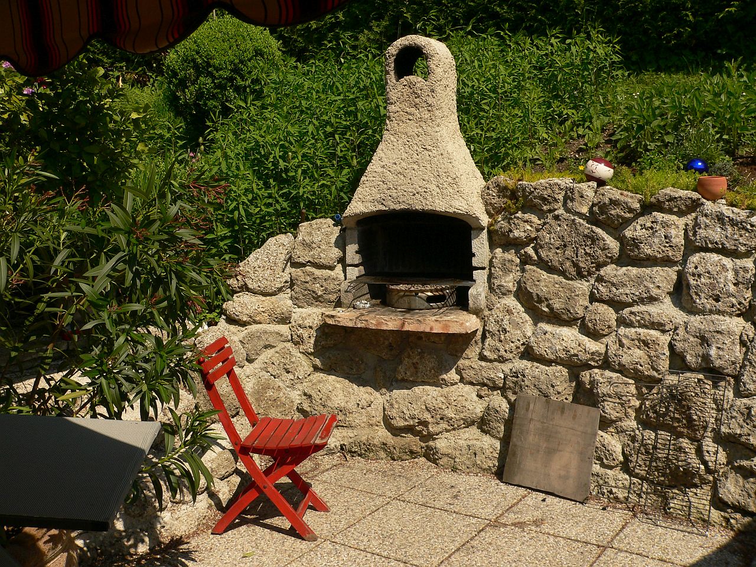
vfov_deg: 39.7
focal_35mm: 36
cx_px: 378
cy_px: 284
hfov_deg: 51.4
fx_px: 786
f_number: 5.2
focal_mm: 6
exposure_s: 1/500
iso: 80
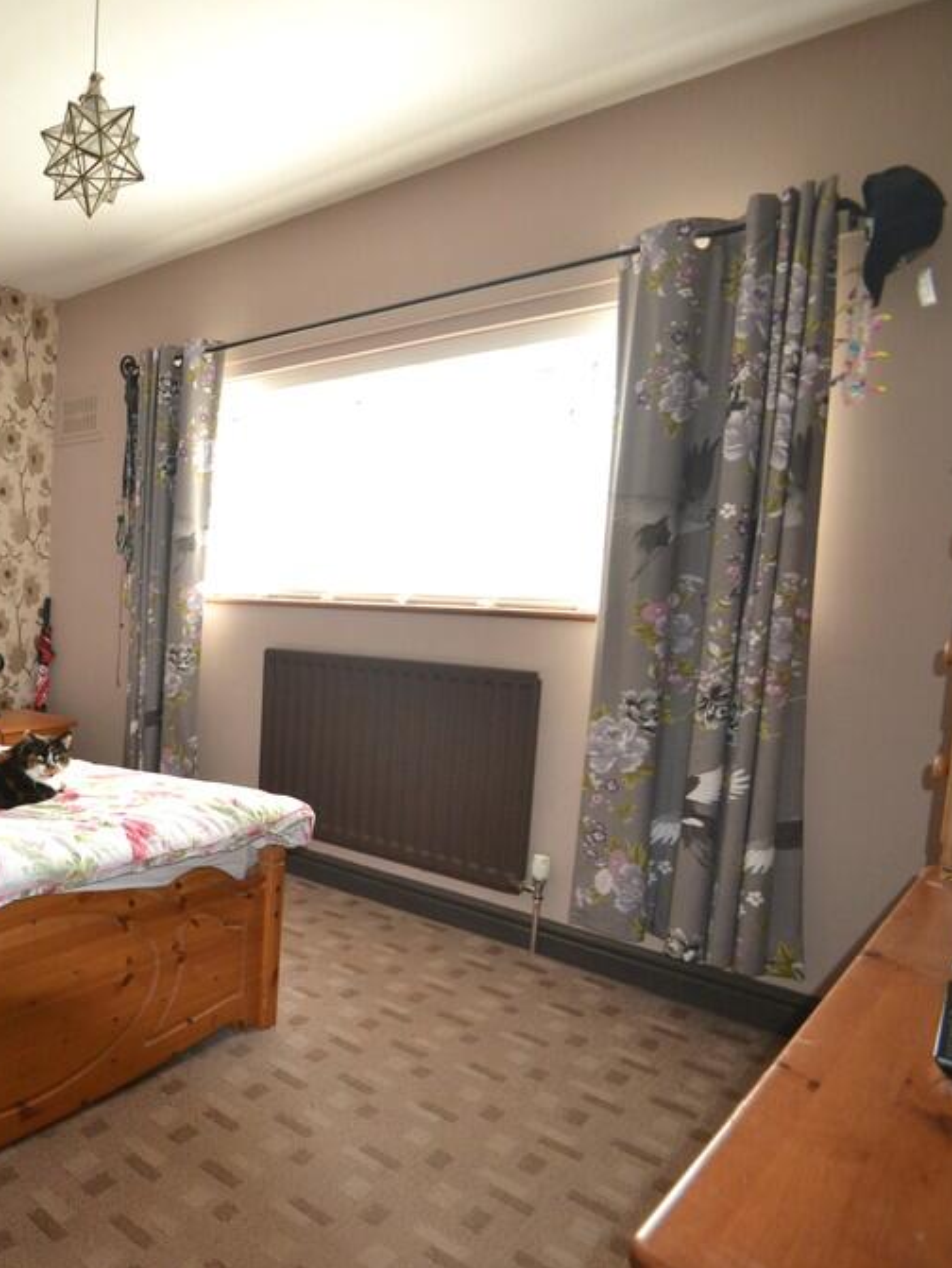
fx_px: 806
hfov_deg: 51.2
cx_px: 36
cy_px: 634
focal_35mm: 22
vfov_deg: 76.4
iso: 720
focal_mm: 10
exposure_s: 1/60
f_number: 3.5
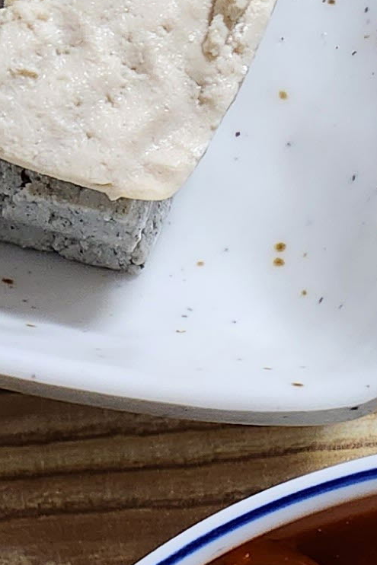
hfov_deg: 10.6
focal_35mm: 129
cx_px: 193
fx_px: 2025
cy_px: 1137
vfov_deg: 13.5
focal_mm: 5.4
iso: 400
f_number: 1.8
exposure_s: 1/120
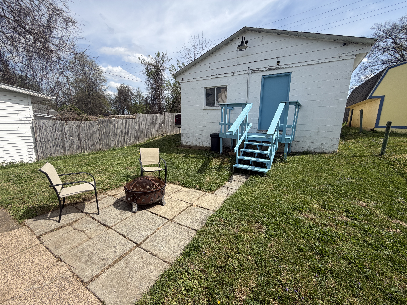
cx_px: 204
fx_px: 165
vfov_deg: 85.7
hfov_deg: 102.1
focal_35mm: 14
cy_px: 152
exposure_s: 1/901
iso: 20
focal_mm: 2.22
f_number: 2.2
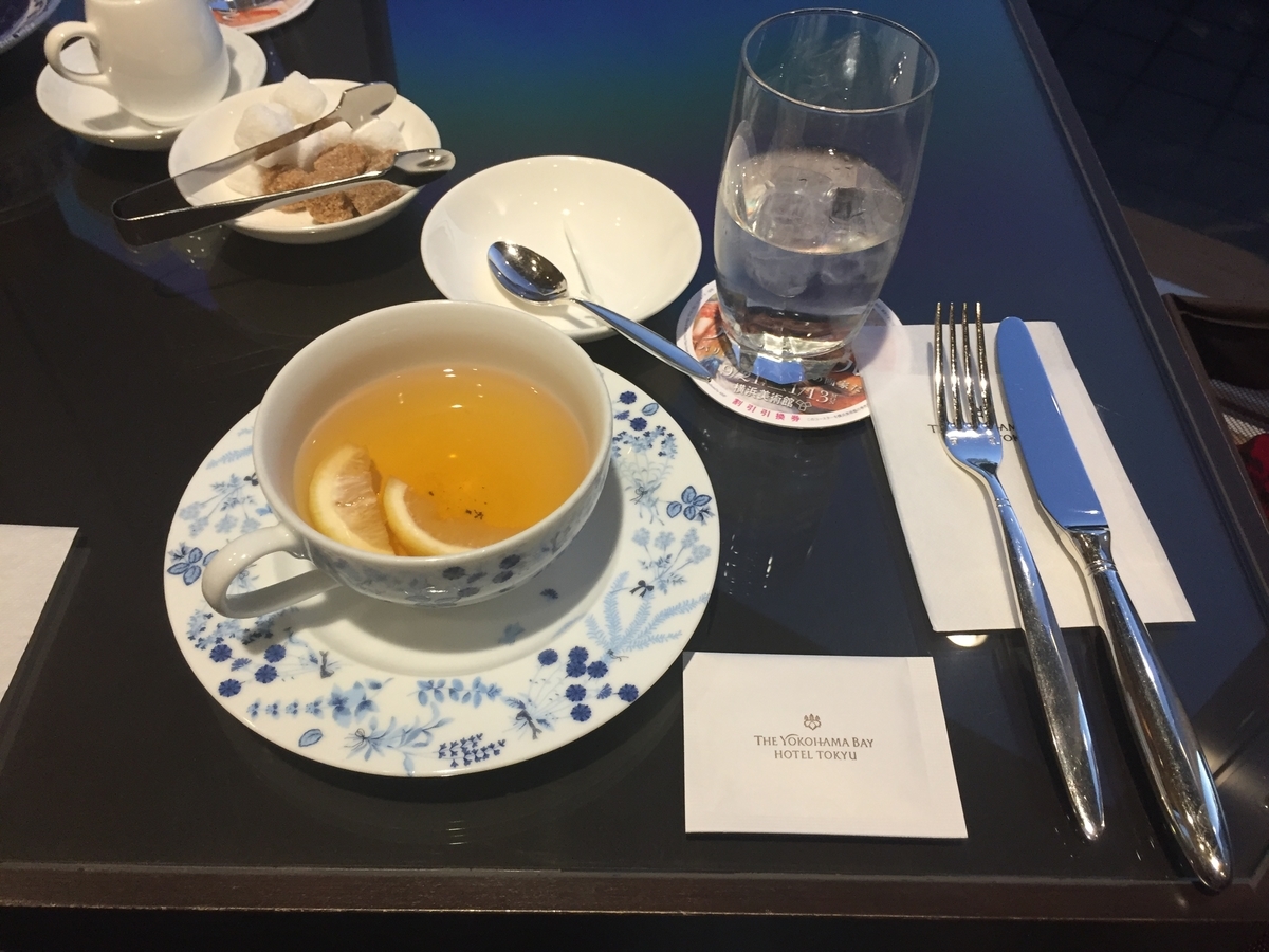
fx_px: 1063
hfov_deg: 61.7
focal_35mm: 29
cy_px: 476
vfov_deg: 48.2
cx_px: 634
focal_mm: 4.15
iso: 160
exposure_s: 1/33
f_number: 2.2
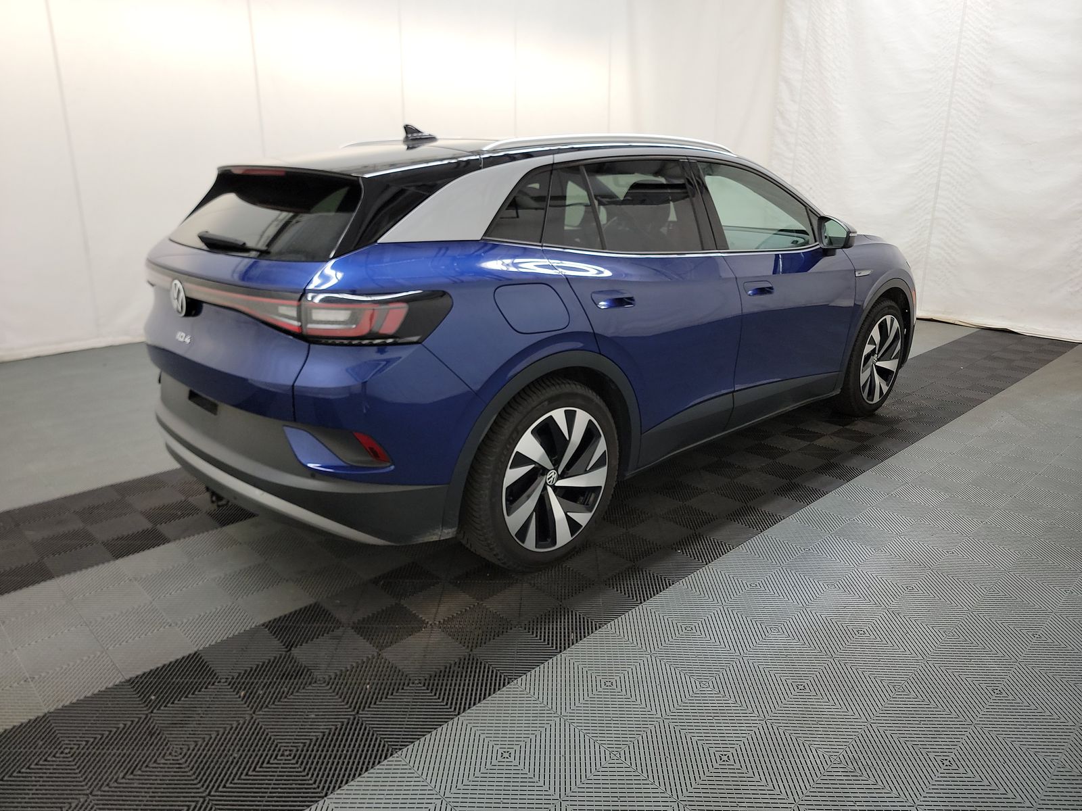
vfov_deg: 56.8
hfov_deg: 71.6
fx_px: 750
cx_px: 541
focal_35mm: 24
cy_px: 406
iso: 258
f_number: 1.8
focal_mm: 6.7
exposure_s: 1/59
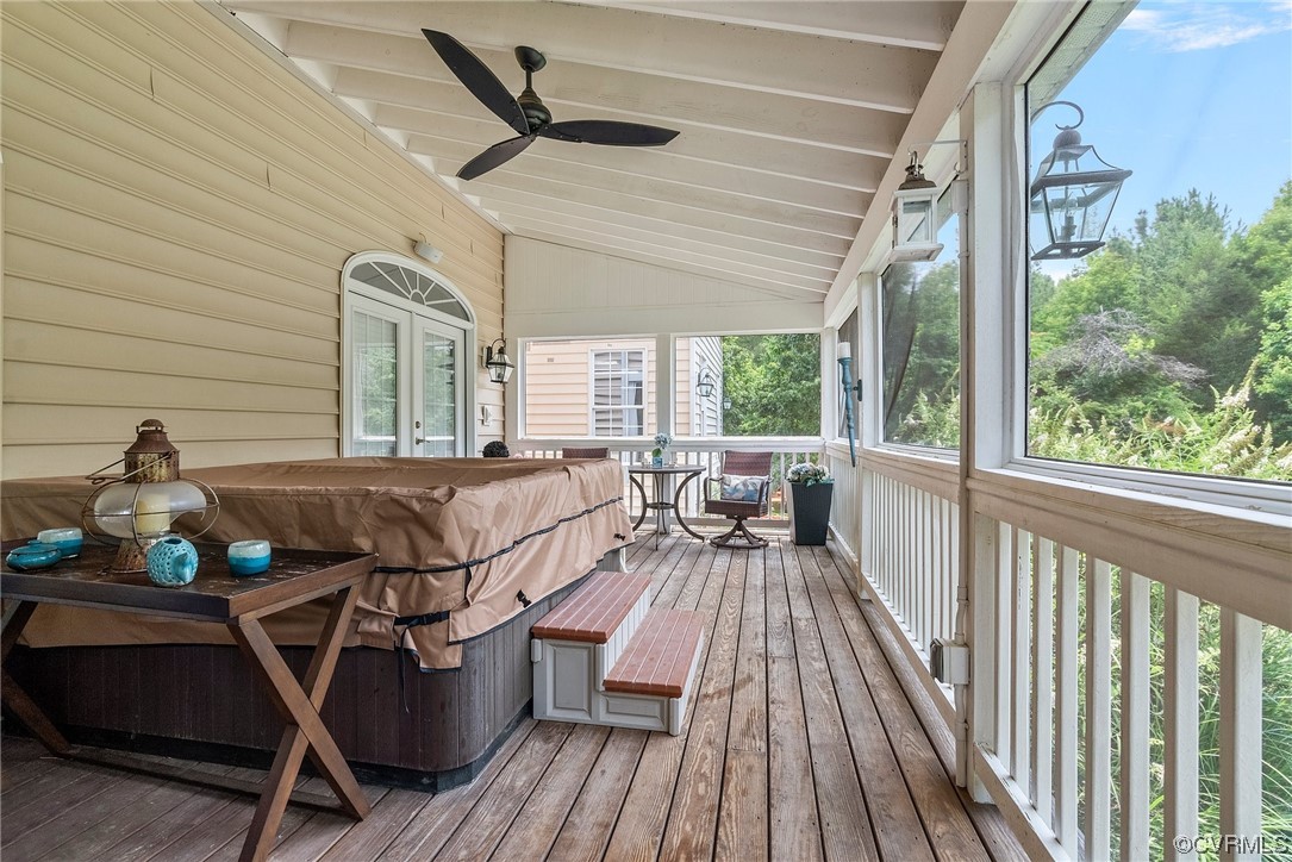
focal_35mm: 16
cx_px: 646
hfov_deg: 96.7
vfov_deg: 73.8
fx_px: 574
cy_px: 431
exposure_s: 1/40
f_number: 8
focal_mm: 16
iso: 800
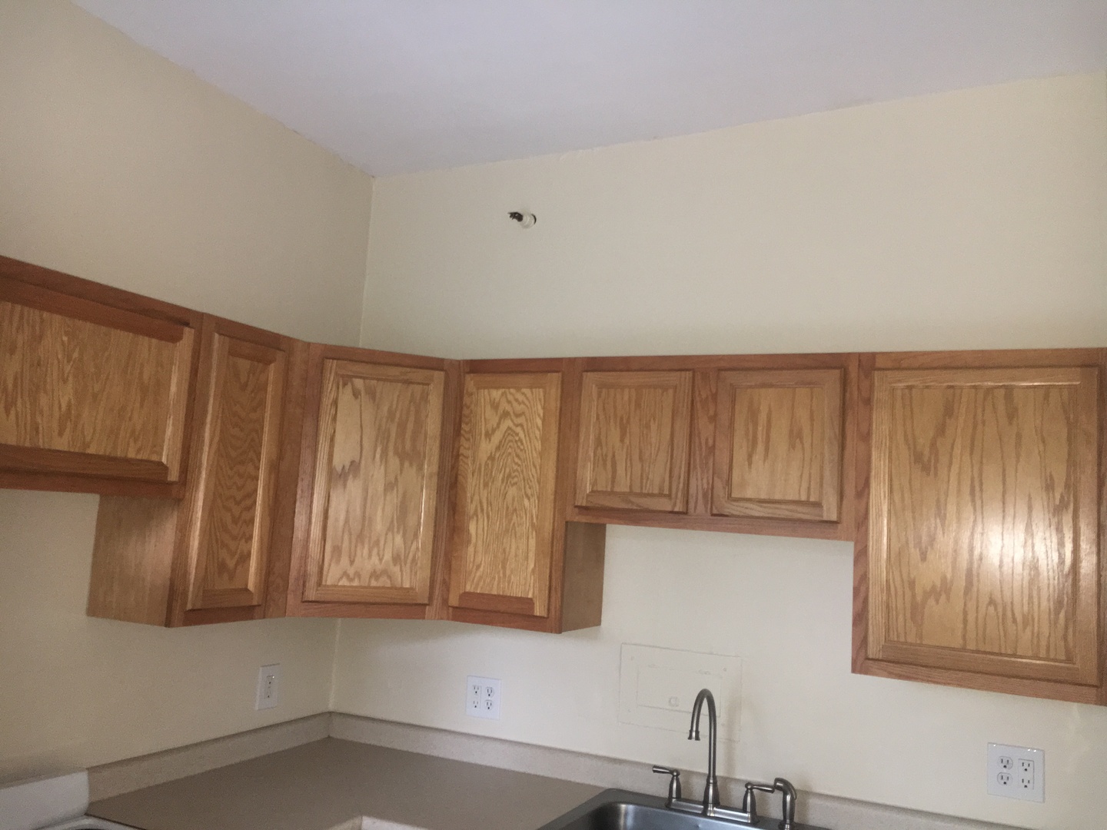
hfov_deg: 61.7
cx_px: 554
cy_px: 415
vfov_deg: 48.2
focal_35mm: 29
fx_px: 927
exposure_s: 1/16
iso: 80
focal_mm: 4.15
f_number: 2.2
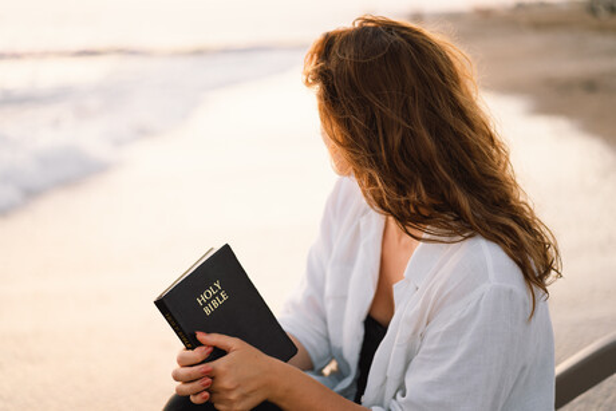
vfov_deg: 24.6
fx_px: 941
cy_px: 206
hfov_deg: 36.2
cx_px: 308
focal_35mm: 55
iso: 250
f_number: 1.8
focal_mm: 55
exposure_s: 1/200
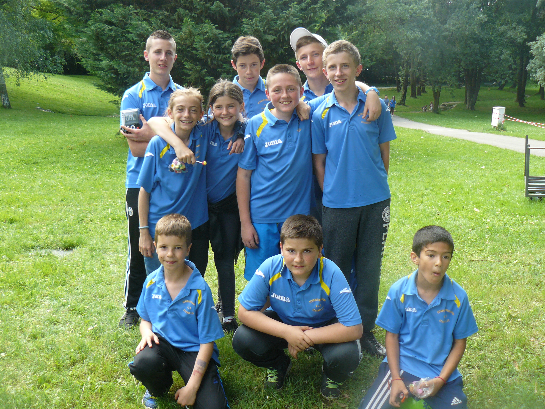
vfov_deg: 39.7
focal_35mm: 36
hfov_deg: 51.4
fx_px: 567
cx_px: 272
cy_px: 204
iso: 100
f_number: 2.8
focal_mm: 6
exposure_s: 1/125
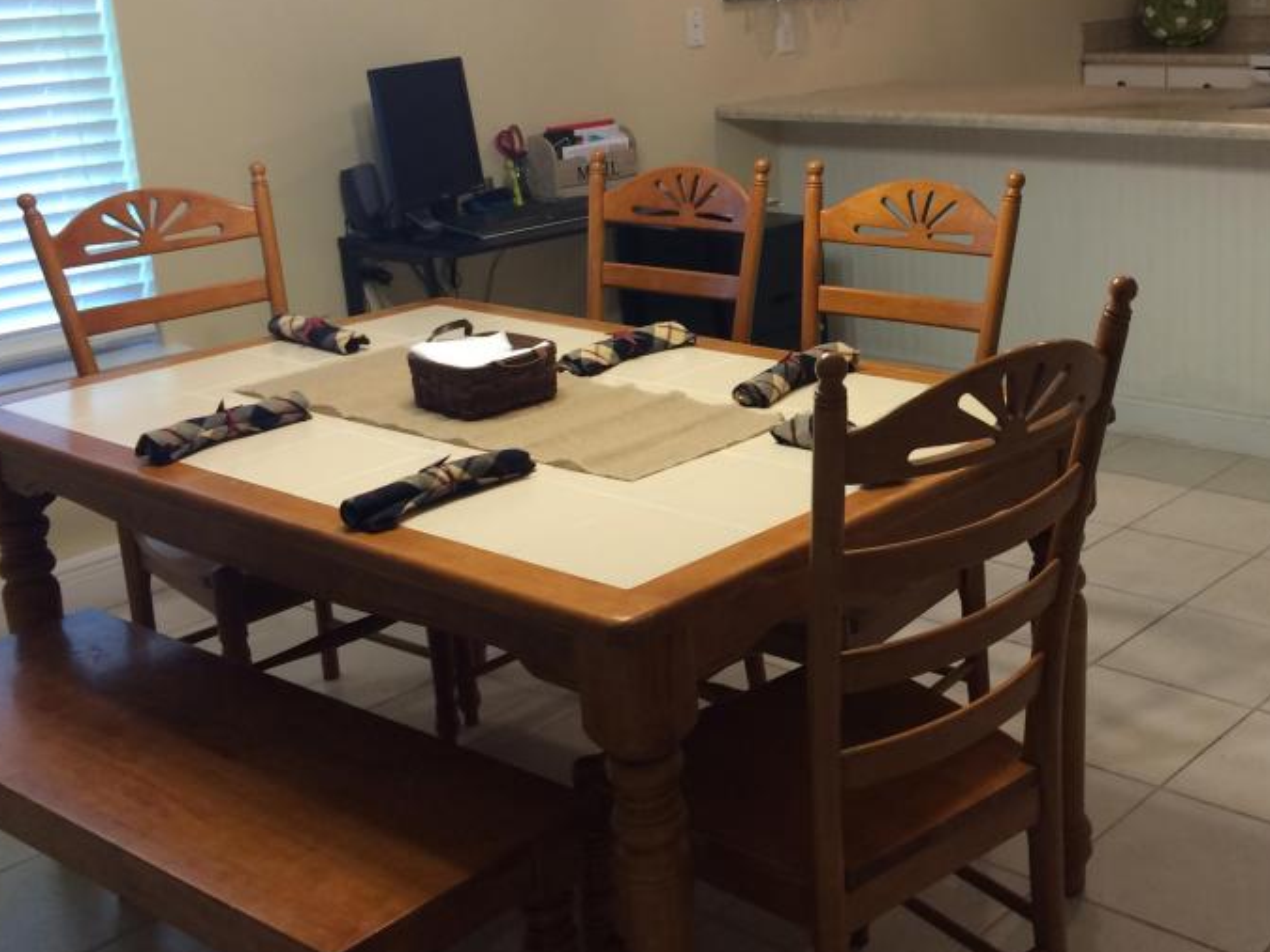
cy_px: 348
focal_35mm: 44
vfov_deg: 32.7
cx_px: 905
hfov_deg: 42.0
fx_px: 1614
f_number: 2.2
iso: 80
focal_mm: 4.15
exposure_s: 1/30
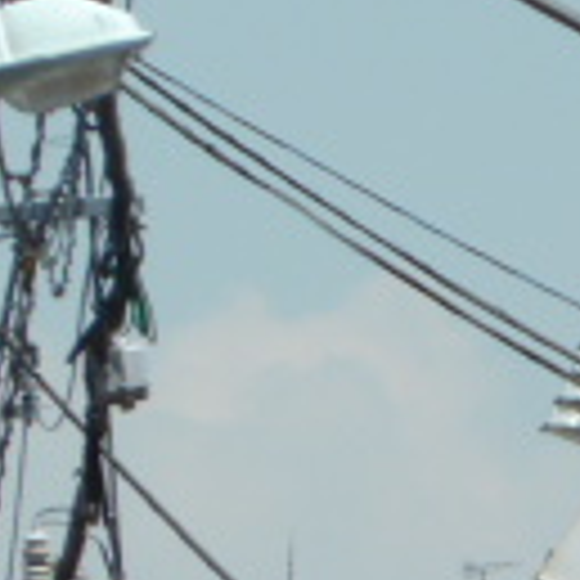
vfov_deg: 1.4
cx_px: 913
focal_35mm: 1222
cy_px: 562
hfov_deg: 1.4
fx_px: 23165
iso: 80
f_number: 4.8
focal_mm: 45.7
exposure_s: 1/400
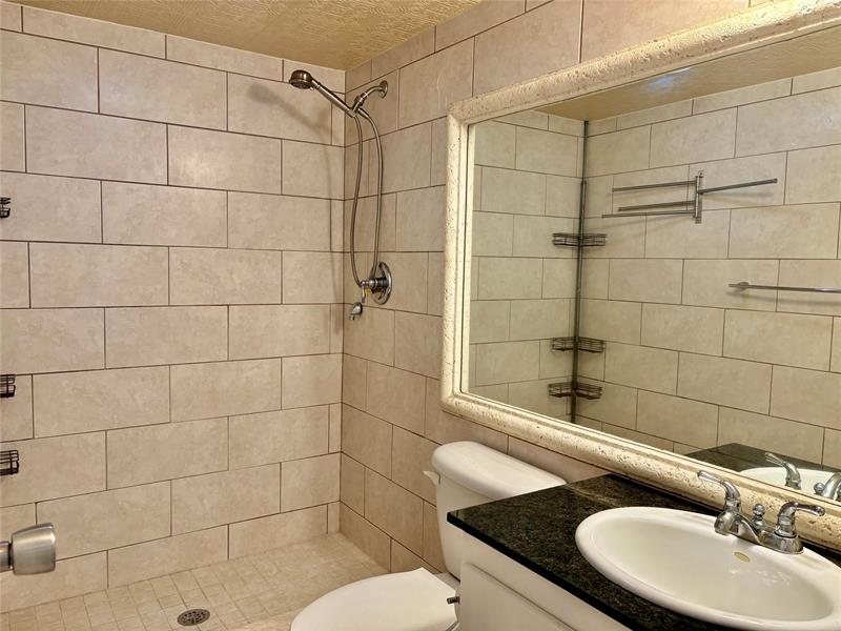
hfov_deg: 67.3
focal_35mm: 26
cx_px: 420
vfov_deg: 53.1
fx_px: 632
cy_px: 316
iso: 100
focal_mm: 5.96
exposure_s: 1/60
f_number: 1.6
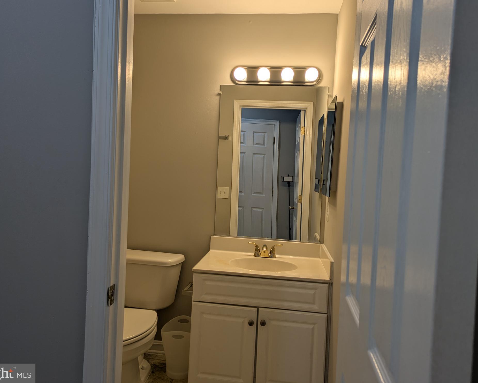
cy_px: 186
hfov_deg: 64.1
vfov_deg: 53.2
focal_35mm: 27
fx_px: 382
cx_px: 235
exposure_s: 1/132
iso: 37
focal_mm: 5.43
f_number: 1.89
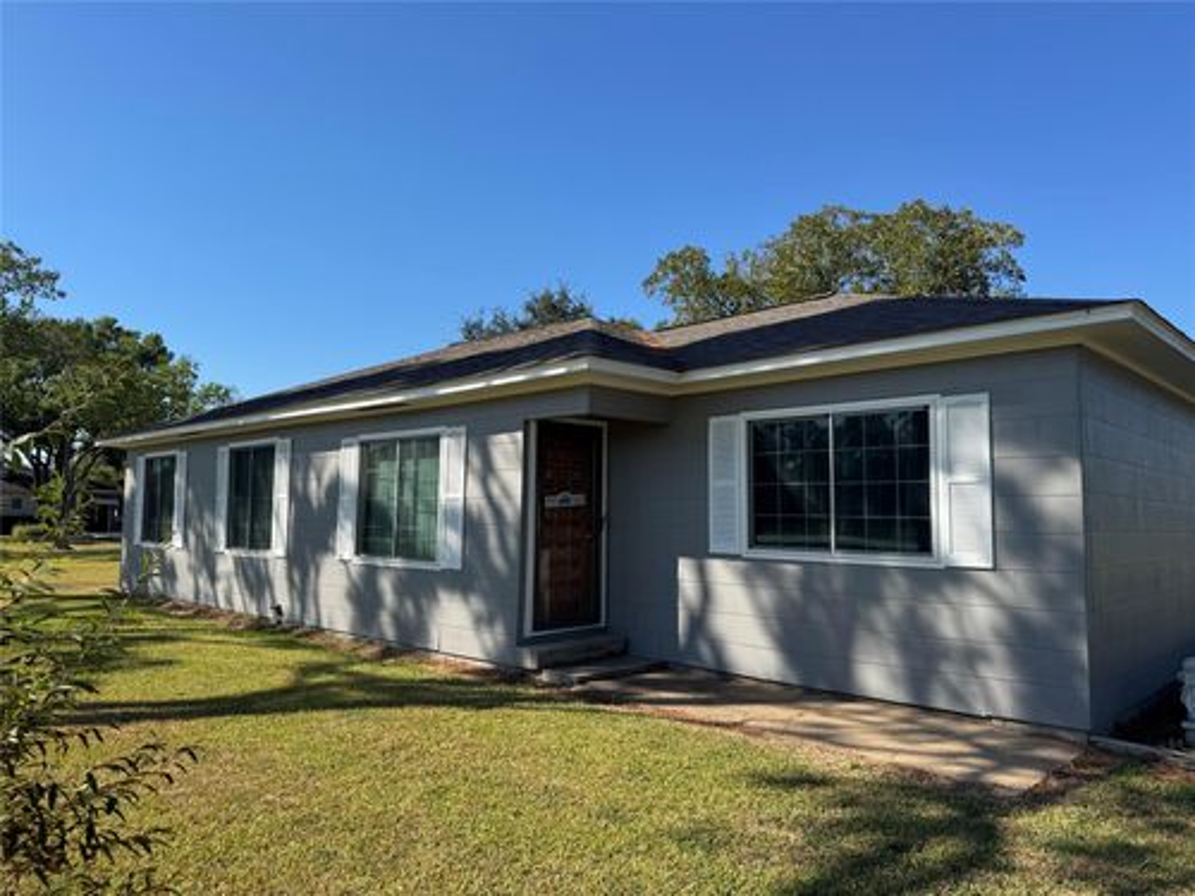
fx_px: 829
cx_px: 598
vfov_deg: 56.8
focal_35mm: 24
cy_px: 448
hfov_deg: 71.6
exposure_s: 1/3802
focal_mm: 6.76
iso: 80
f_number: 1.78
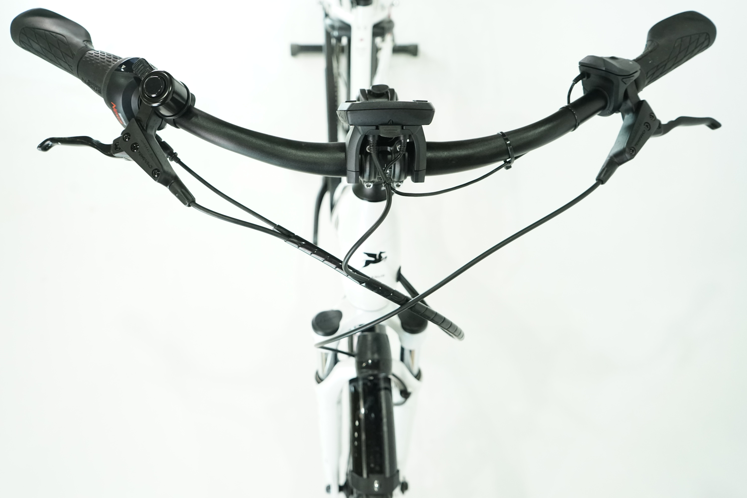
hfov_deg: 61.9
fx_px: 622
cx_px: 374
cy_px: 249
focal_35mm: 30
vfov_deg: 43.6
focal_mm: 30
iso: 2500
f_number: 5
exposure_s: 1/200
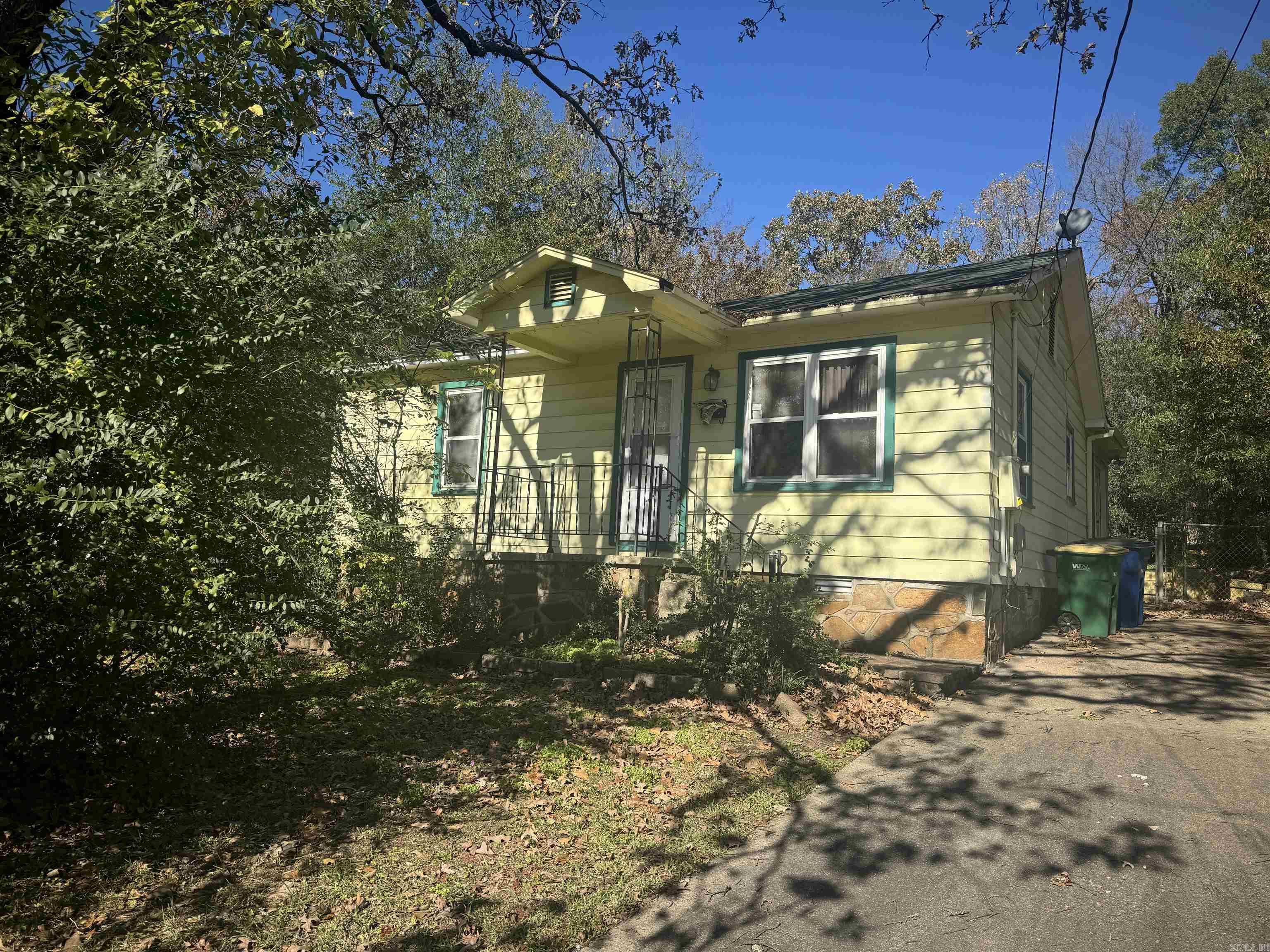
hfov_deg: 71.6
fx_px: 881
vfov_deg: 56.8
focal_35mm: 24
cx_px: 635
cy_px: 476
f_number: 1.78
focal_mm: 6.76
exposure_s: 1/2710
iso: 80
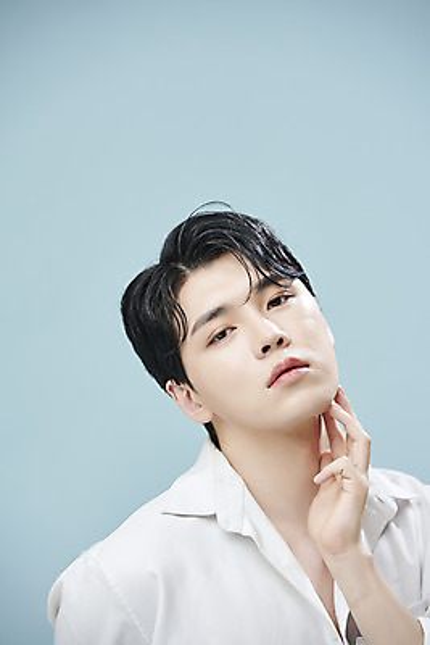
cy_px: 322
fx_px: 3311
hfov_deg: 7.4
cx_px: 215
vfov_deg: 11.1
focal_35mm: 185
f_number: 5.6
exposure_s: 1/125
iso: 50
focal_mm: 185
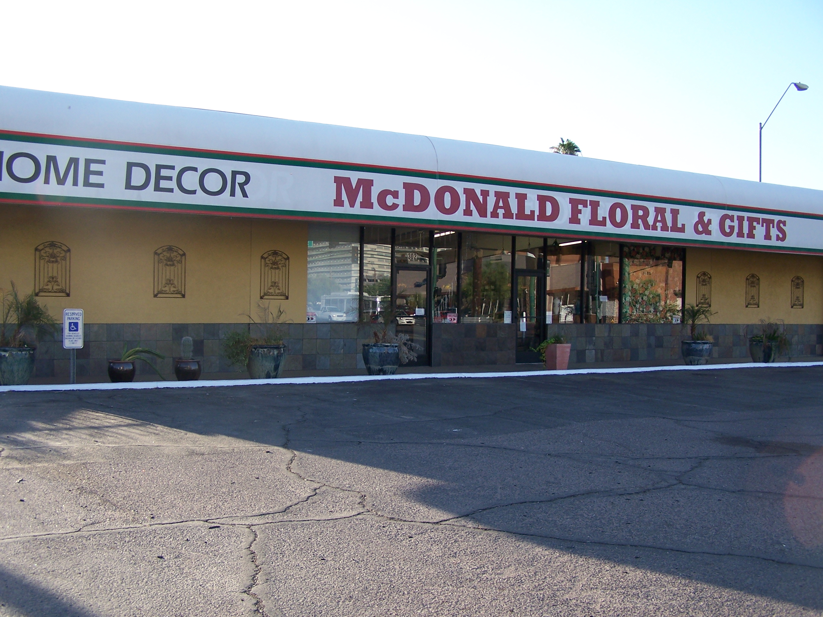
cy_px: 308
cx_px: 412
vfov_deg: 37.7
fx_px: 903
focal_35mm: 38
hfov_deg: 49.0
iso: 80
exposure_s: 1/320
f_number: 2.8
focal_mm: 6.3
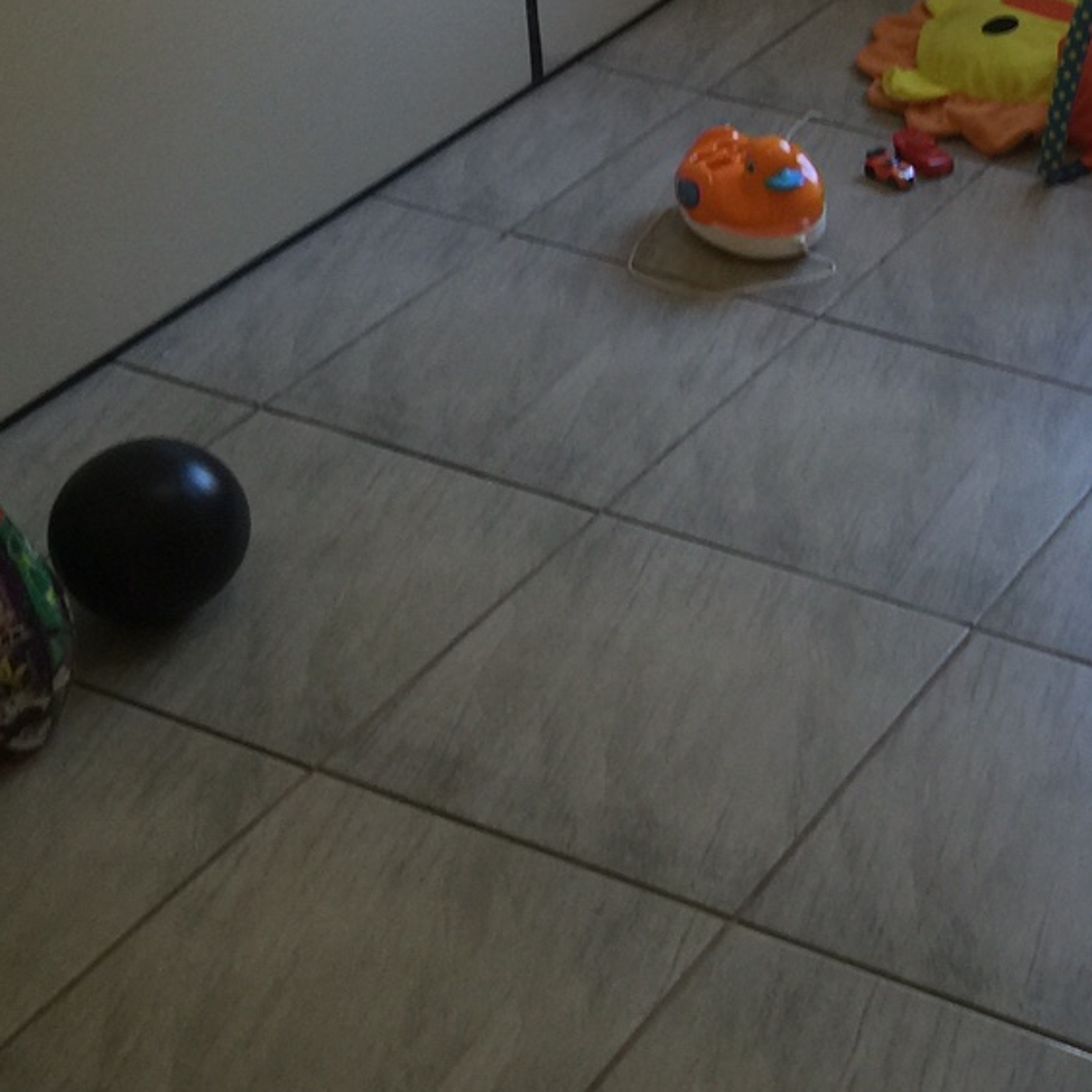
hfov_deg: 22.0
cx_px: 1214
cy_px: 149
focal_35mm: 74
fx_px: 2641
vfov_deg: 22.9
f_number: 2.2
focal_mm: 4.15
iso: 40
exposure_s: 1/15
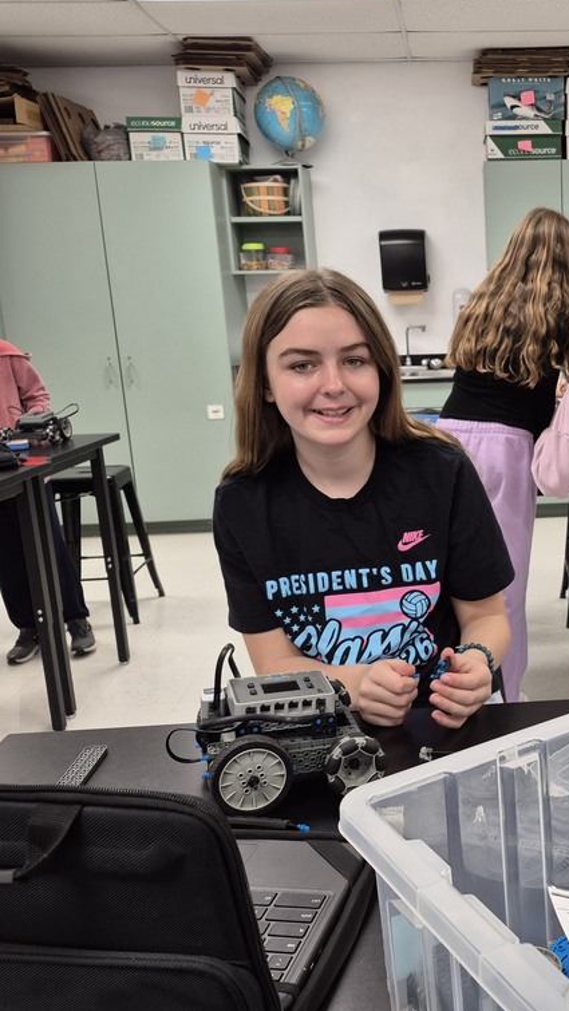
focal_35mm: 34
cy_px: 505
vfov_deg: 58.0
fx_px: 911
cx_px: 525
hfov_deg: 32.7
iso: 64
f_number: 1.8
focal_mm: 5.4
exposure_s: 1/61
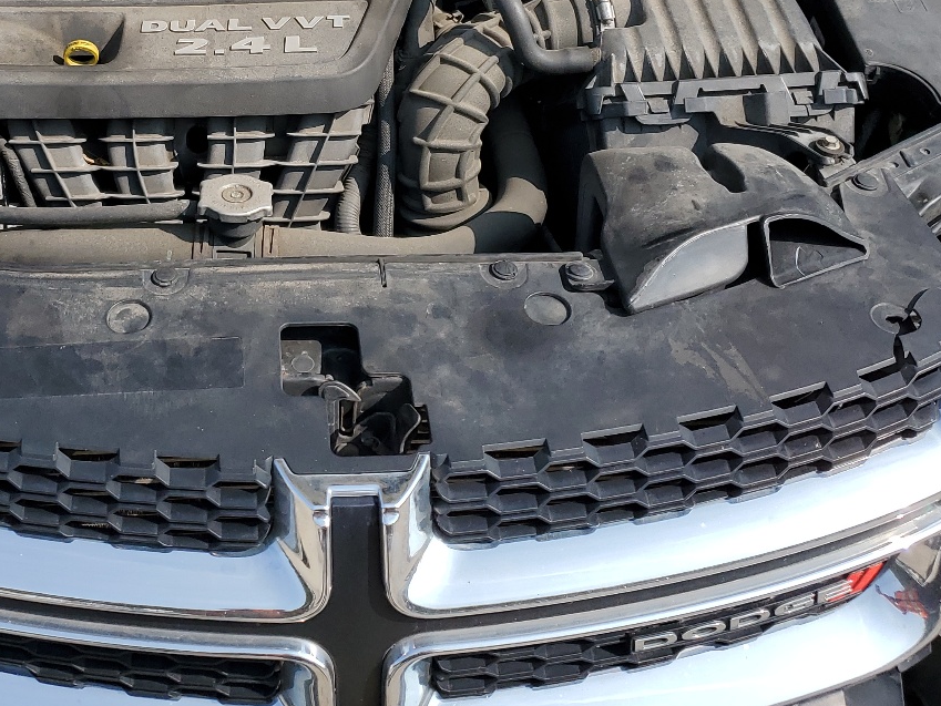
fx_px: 1332
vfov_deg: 28.8
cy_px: 111
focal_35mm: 49
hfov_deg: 38.1
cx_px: 253
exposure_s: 1/2500
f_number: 1.5
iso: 50
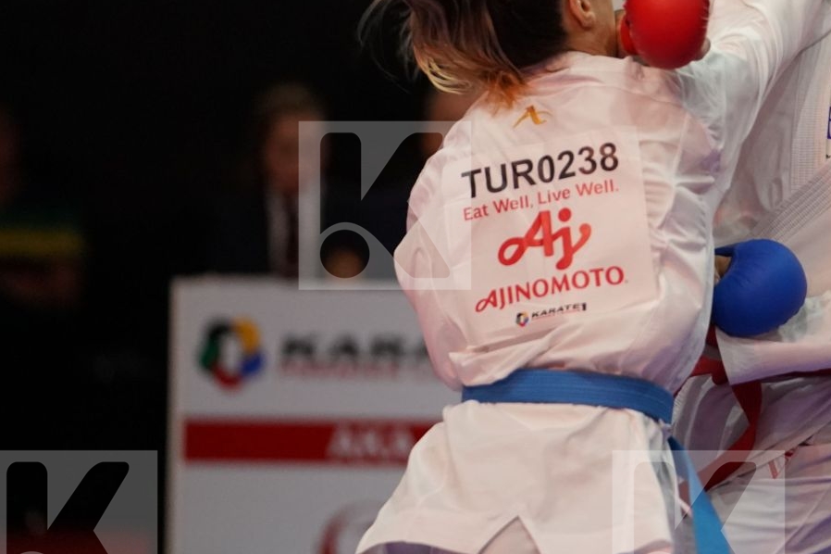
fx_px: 8653
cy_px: 206
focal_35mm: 375
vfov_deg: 3.7
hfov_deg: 5.5
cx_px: 699
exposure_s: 1/1000
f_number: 2.8
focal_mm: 187
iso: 4000
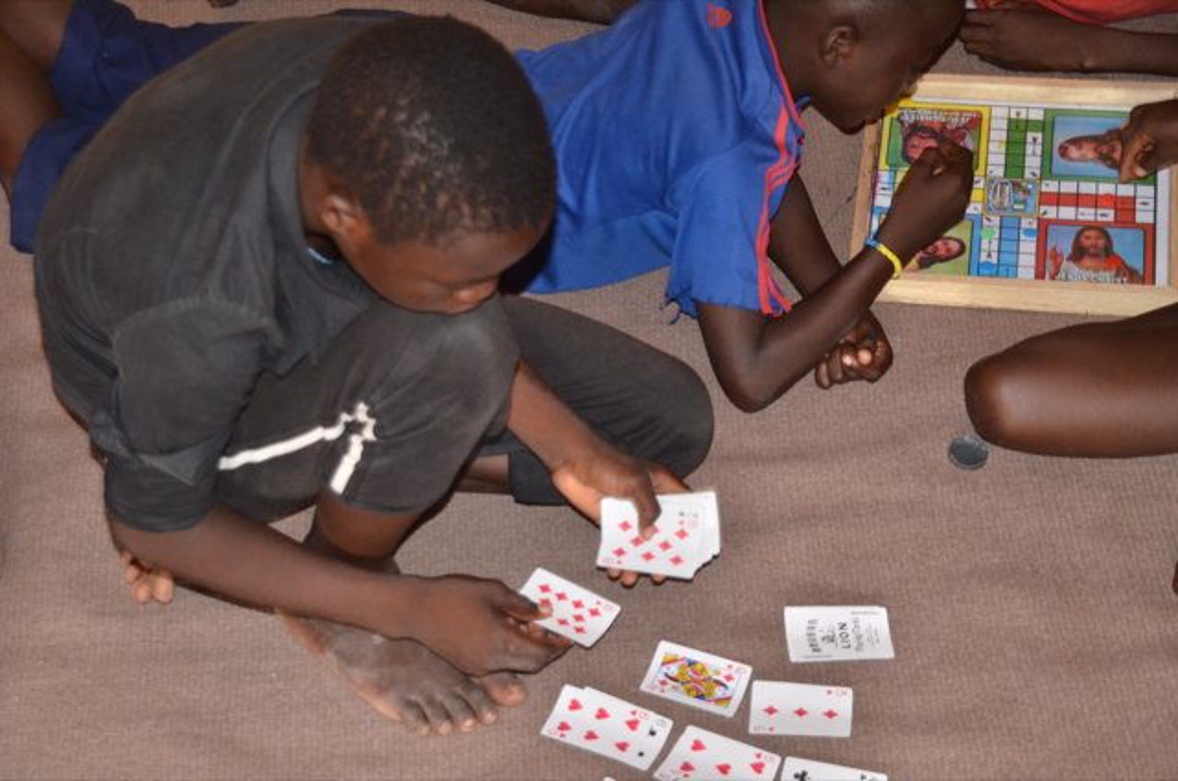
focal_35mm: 82
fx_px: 2694
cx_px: 589
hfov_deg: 24.7
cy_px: 390
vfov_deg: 16.5
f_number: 5.6
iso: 1600
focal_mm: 55
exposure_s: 1/60
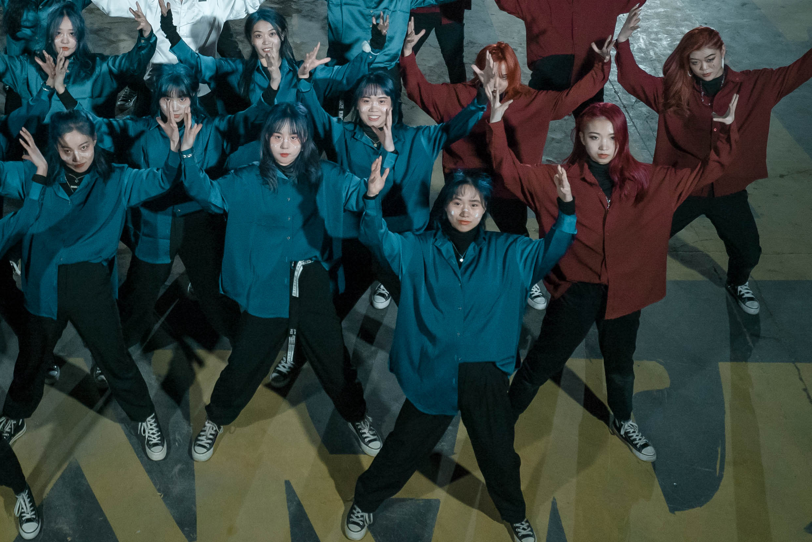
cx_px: 207
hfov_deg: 35.5
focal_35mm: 55
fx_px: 1241
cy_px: 195
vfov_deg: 24.6
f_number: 4
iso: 3200
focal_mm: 32
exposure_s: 1/50
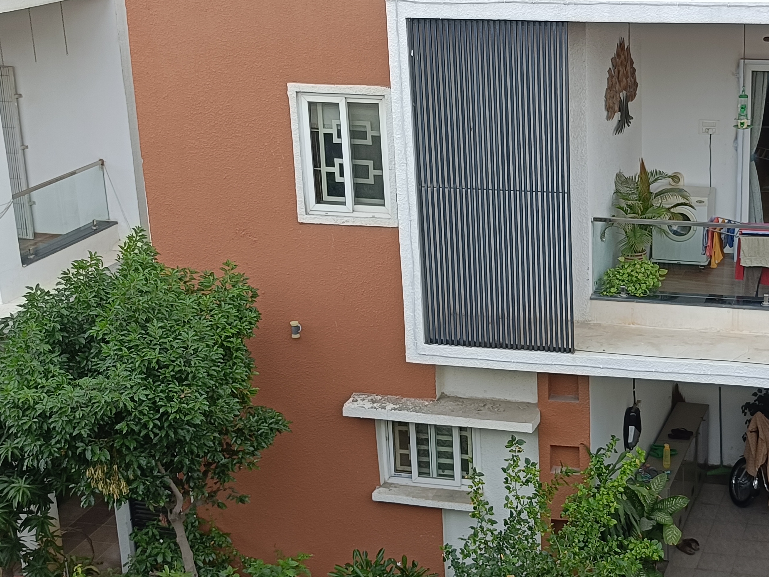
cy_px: 285
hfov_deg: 29.6
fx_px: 1422
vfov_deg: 22.9
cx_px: 606
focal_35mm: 64
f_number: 1.7
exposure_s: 1/100
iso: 183
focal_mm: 4.7
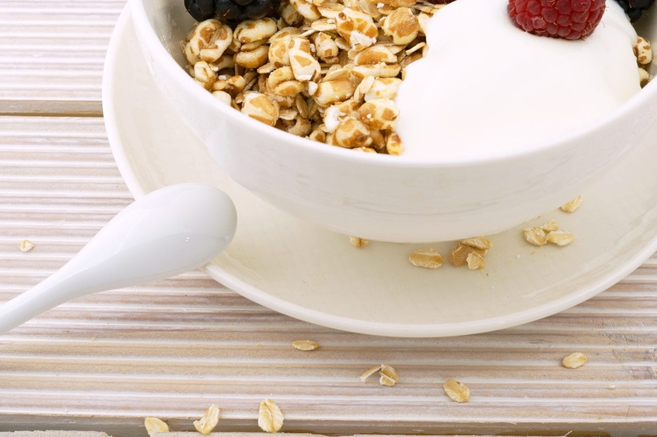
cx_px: 266
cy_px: 64
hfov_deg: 26.0
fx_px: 1423
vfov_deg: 17.3
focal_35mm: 78
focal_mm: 30
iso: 100
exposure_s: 1/15
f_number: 8
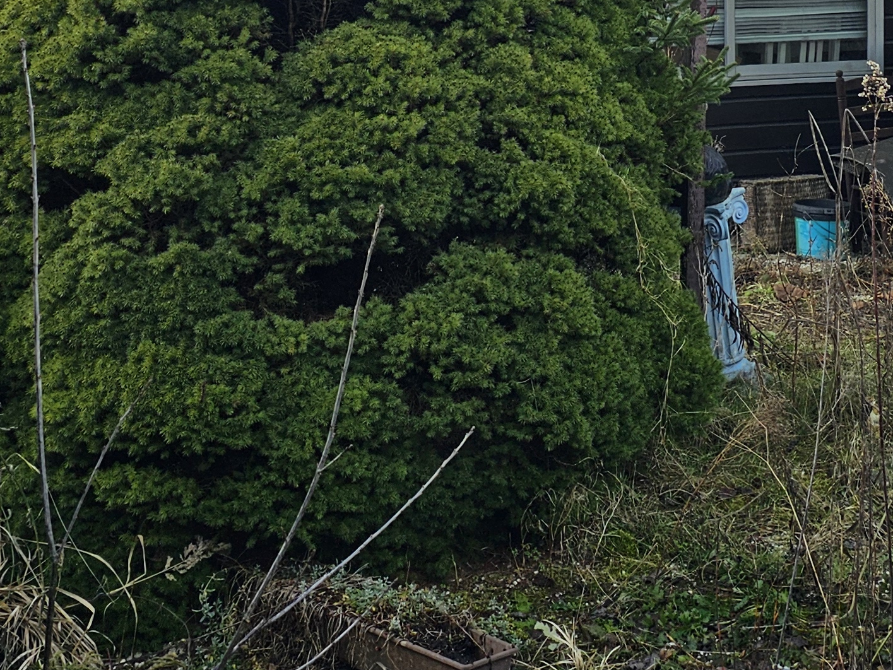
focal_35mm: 65
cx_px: 625
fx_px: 1677
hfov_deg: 29.5
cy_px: -102
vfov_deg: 21.2
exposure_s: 1/285
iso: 10
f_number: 1.7
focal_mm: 6.3
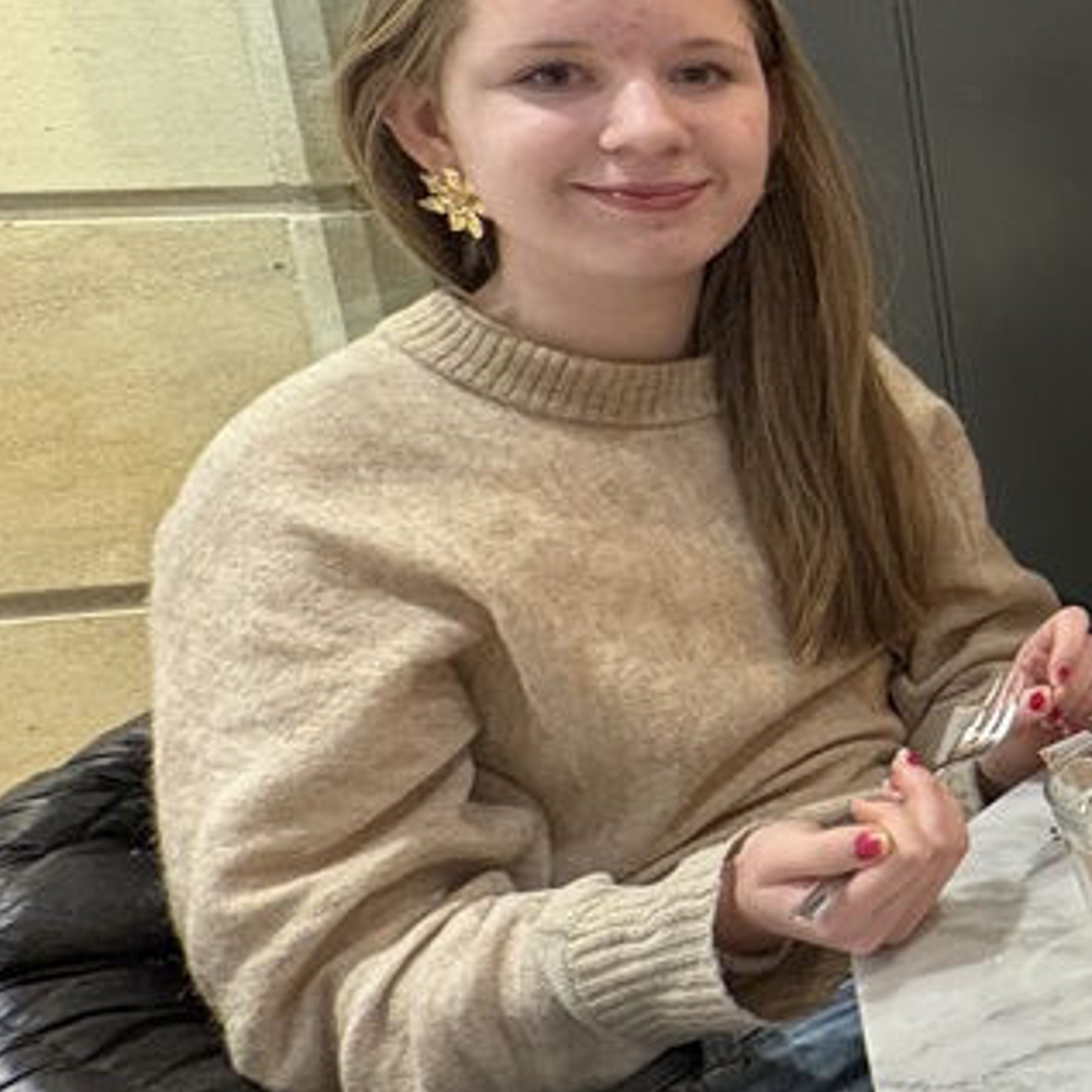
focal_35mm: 40
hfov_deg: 26.0
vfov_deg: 41.3
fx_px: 1428
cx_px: 1753
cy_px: 358
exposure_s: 1/50
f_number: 2.2
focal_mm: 2.22
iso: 500
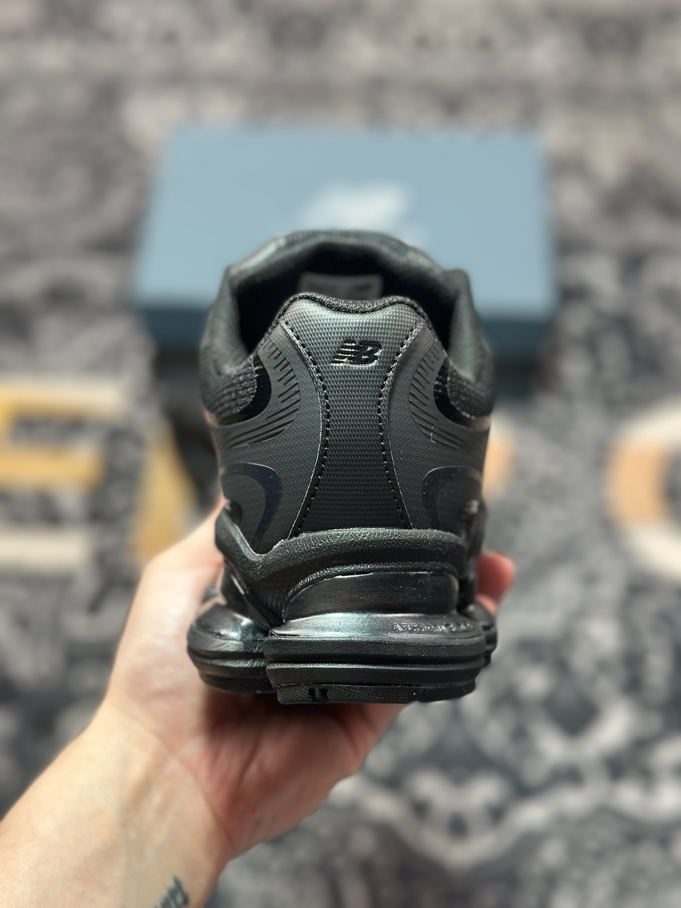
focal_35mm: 48
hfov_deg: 30.3
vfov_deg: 39.7
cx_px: 340
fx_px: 1259
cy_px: 454
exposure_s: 1/100
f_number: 1.78
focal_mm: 6.86
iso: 64
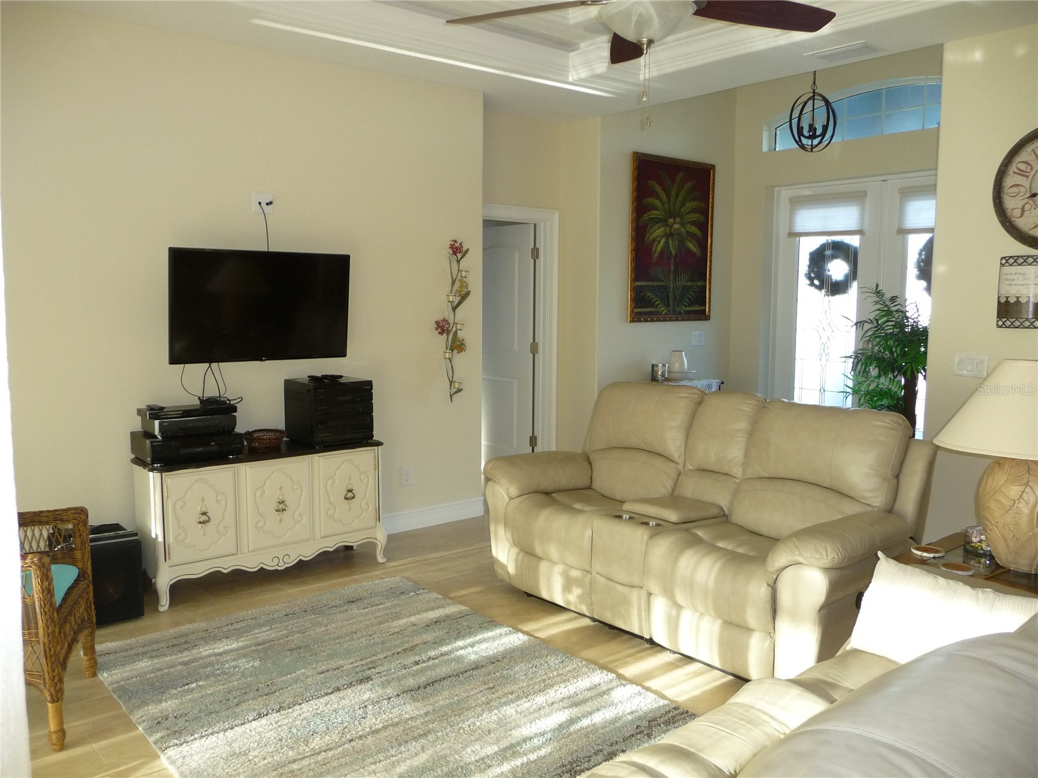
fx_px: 840
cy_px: 389
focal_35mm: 28
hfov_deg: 63.4
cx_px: 519
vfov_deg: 49.7
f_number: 3.3
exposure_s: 1/30
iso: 200
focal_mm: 4.7
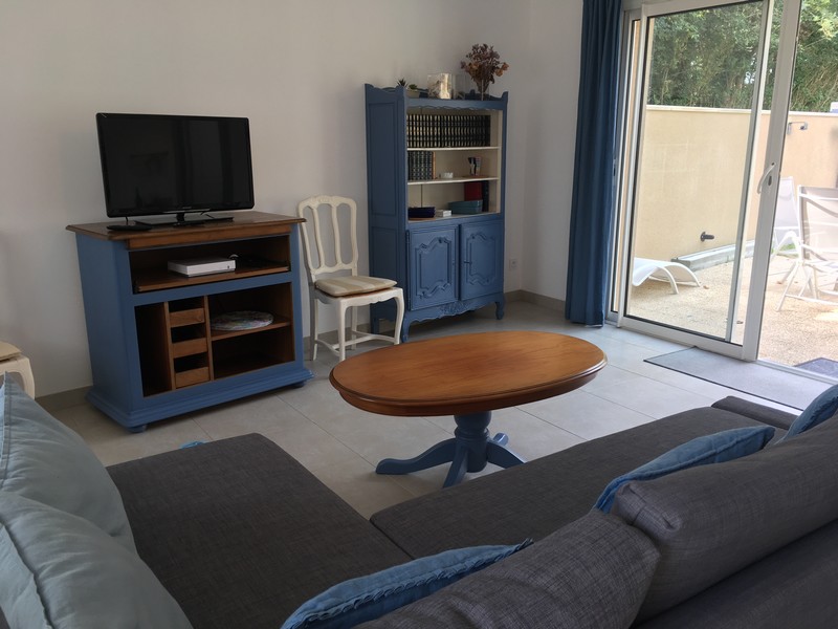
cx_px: 419
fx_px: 702
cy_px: 314
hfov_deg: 61.7
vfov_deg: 48.2
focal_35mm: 29
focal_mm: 4.15
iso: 25
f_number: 2.2
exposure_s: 1/50
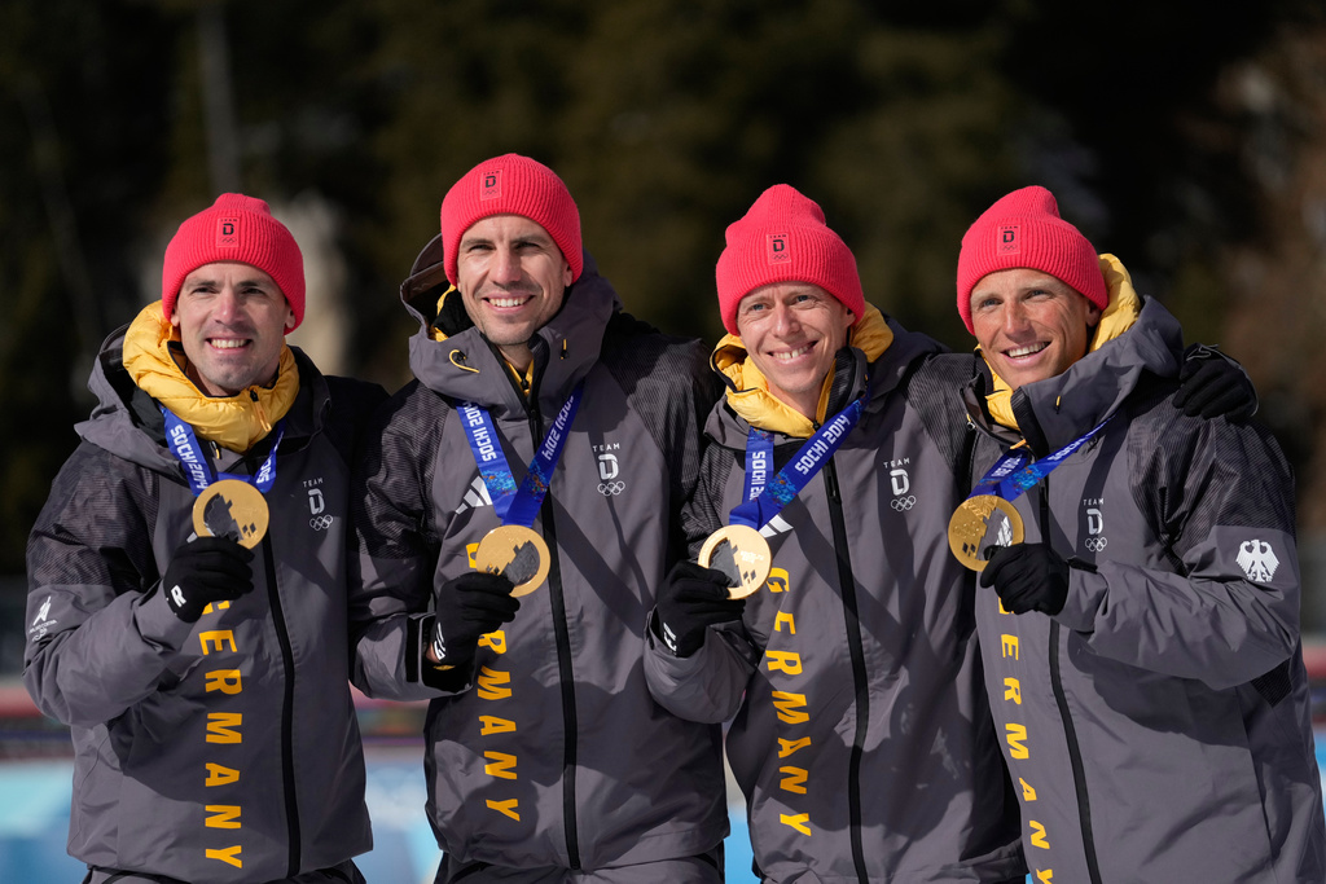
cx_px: 663
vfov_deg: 8.4
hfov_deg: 12.5
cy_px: 442
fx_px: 6041
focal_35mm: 164
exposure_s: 1/32000
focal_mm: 164
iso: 800
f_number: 2.8
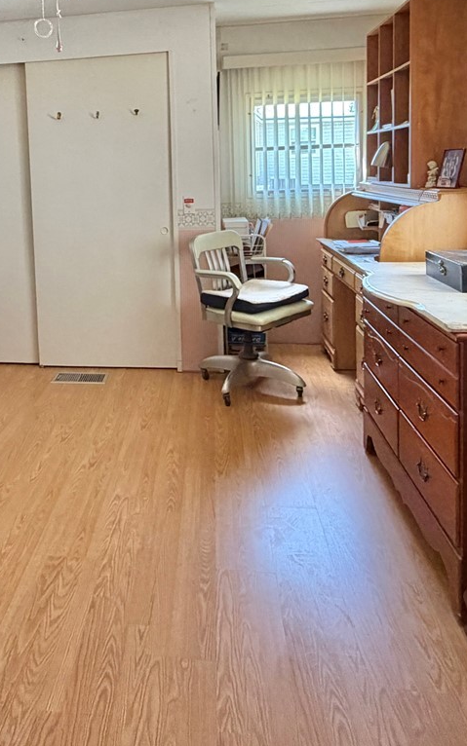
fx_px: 631
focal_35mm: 31
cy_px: 211
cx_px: 97
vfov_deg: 58.8
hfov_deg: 39.1
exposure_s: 1/84
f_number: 2.2
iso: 320
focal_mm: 2.22
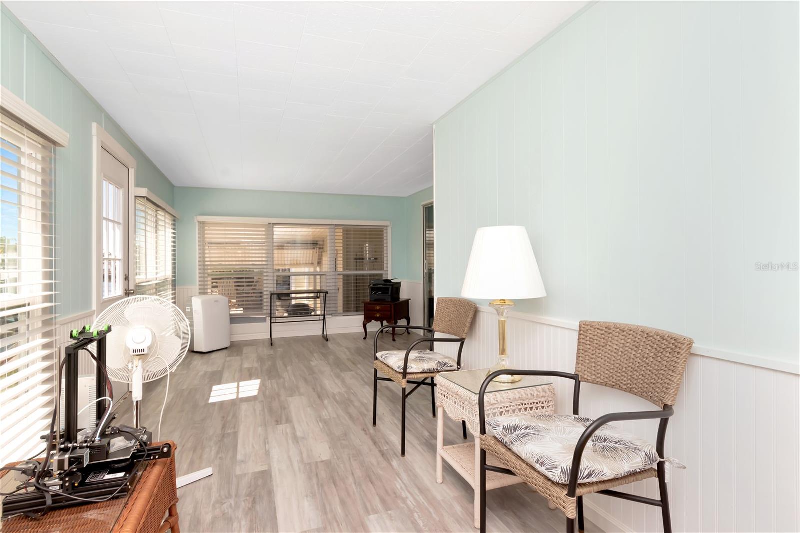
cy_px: 266
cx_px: 400
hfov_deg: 90.0
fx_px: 400
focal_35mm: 18
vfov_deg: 67.4
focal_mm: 12
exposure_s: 1/200
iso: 500
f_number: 13
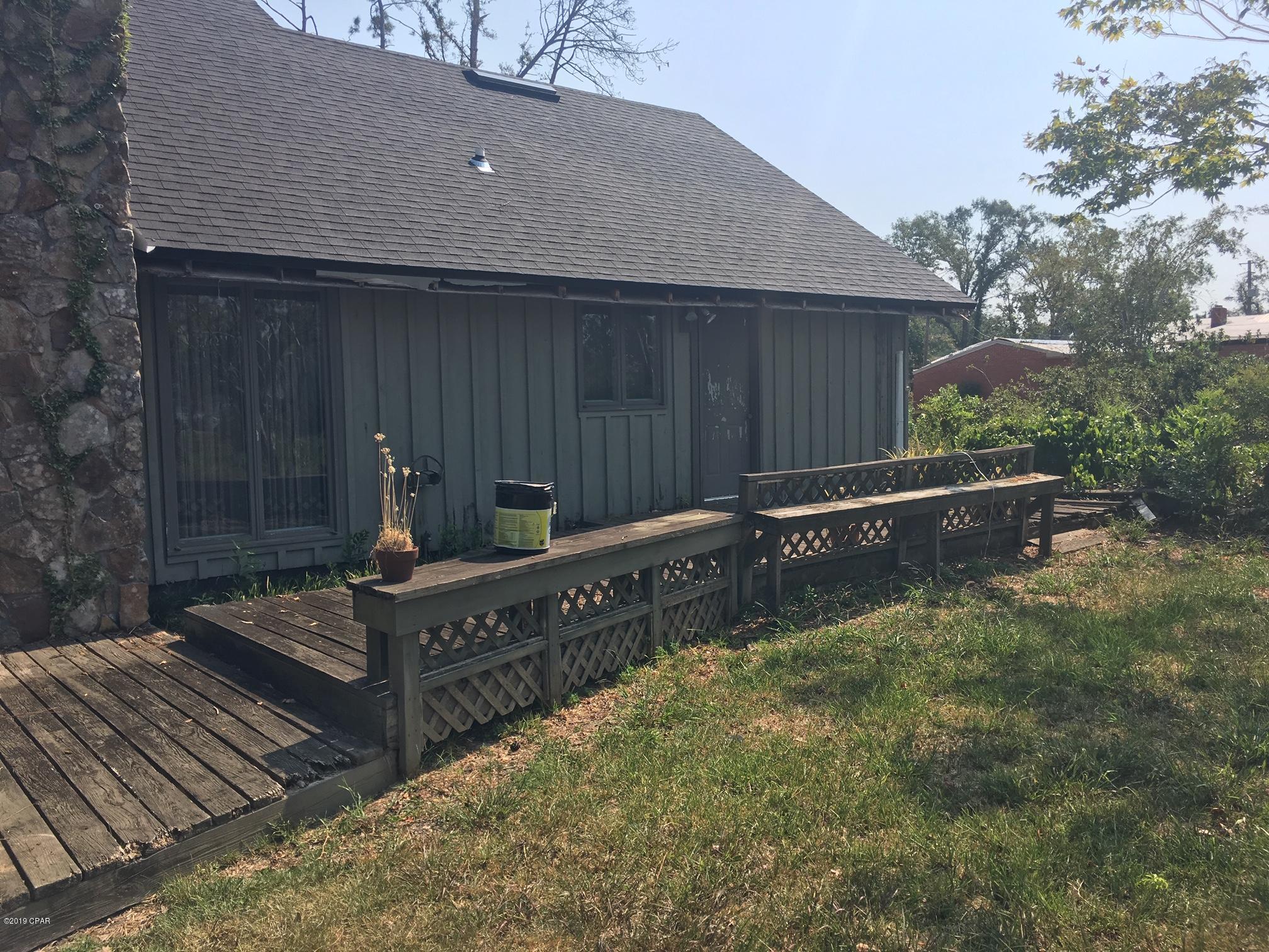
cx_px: 634
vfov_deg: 48.2
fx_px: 1063
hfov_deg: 61.7
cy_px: 476
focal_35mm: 29
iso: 25
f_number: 2.2
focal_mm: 4.15
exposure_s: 1/1282
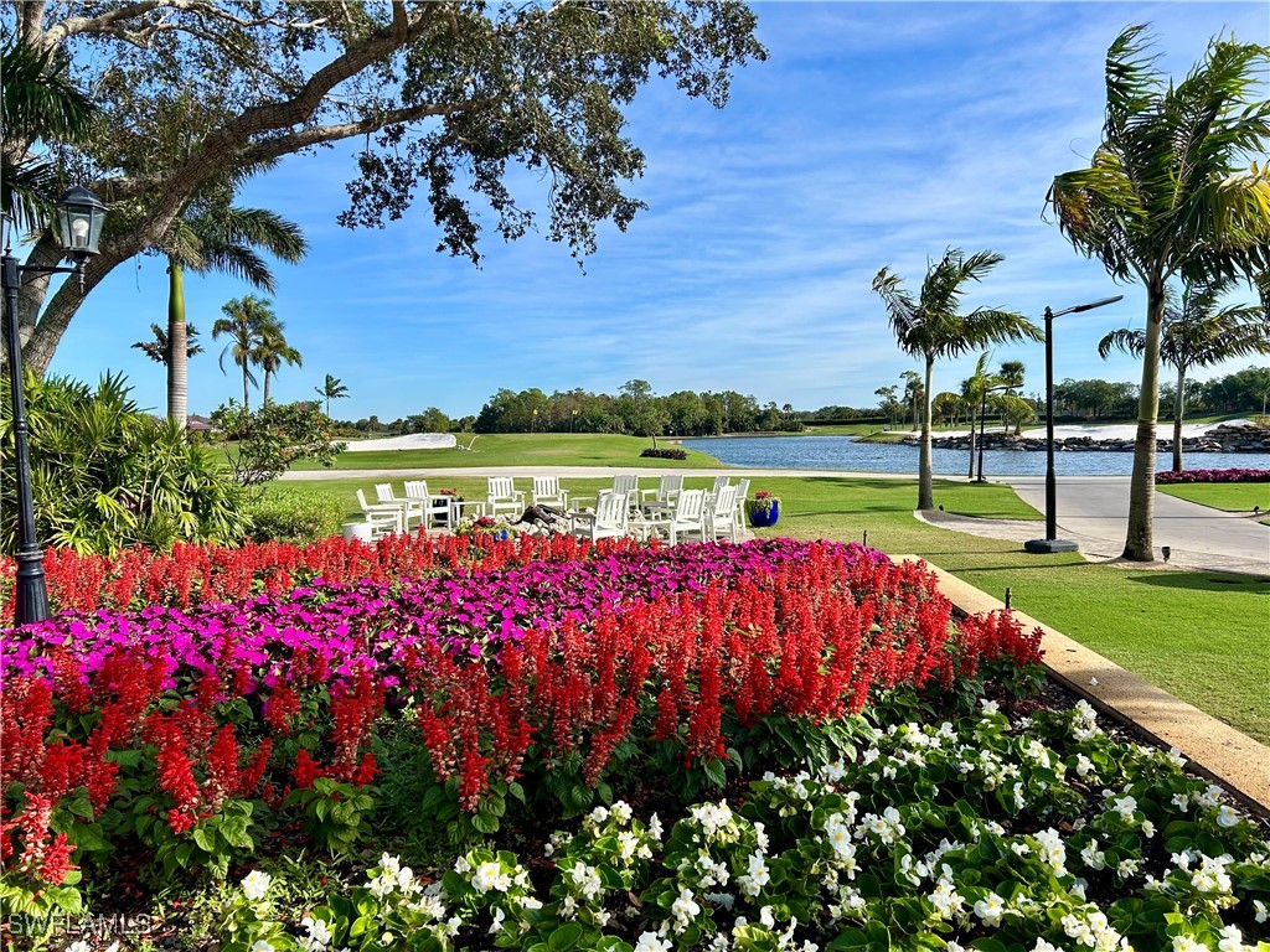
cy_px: 476
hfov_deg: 67.3
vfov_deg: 53.1
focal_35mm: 26
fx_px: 954
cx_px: 635
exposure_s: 1/3831
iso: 50
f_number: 1.5
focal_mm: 5.7
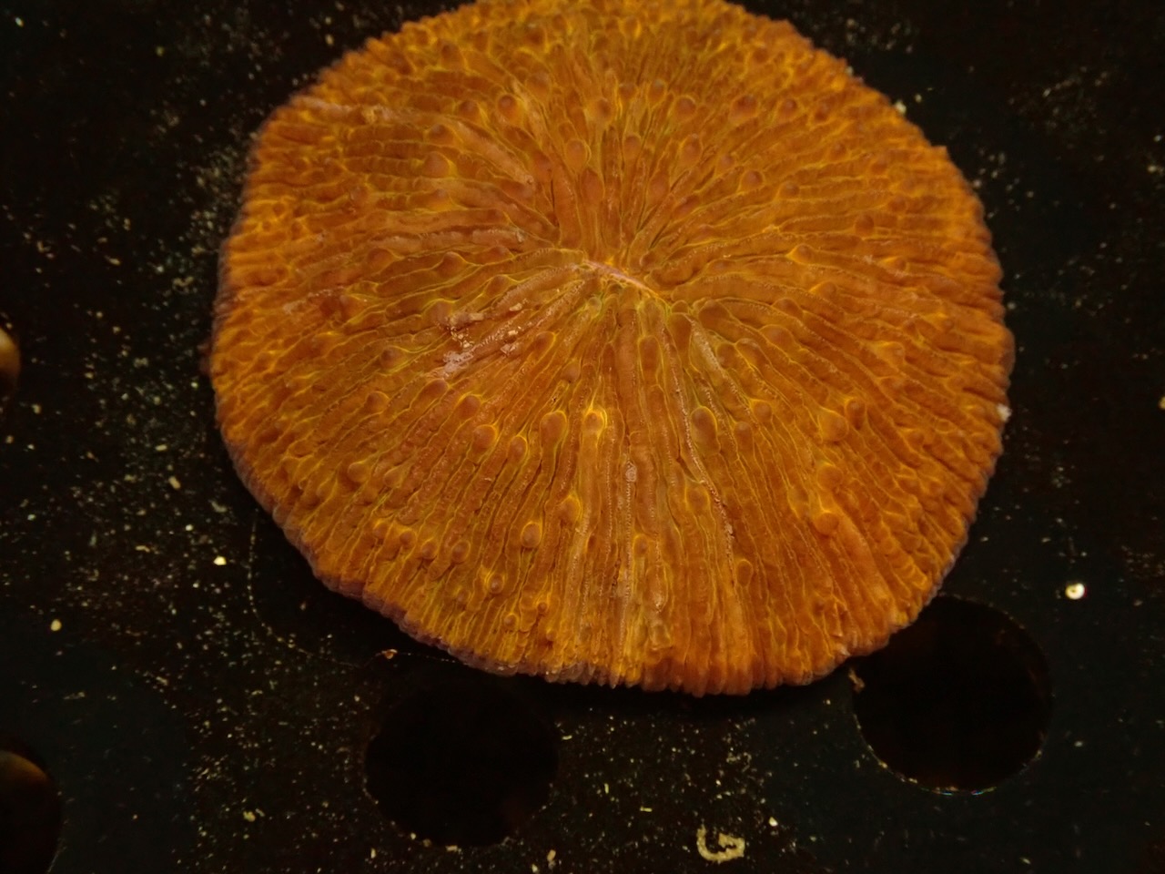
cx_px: 582
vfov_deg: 18.0
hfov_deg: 23.8
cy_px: 437
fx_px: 2760
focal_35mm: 82
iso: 800
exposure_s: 1/160
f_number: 4.3
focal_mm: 14.62
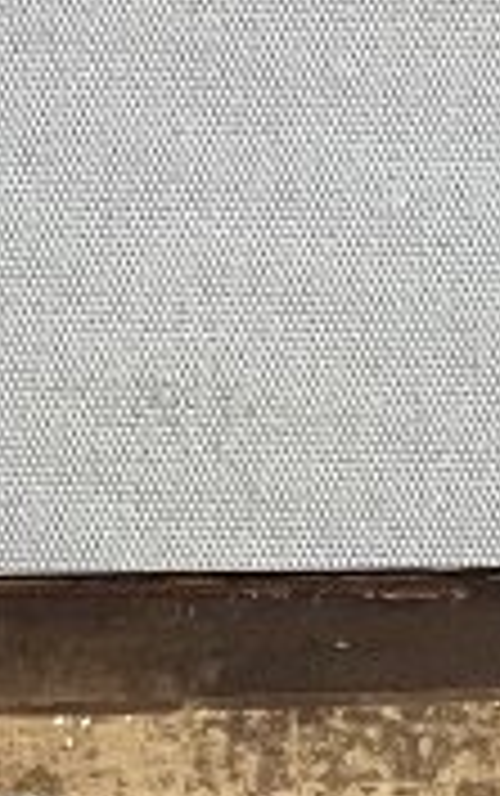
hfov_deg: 6.9
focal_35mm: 187
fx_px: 4067
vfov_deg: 8.7
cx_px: -261
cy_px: 2613
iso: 200
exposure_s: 1/60
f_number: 1.6
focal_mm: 4.2
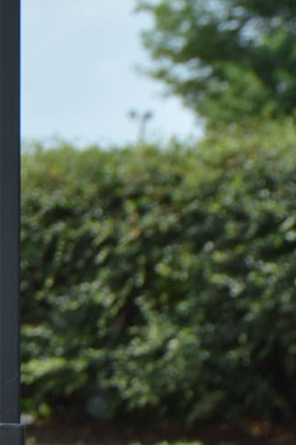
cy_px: 942
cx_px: -126
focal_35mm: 347
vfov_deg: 5.8
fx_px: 4282
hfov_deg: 3.9
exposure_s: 1/160
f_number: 8
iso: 100
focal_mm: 38
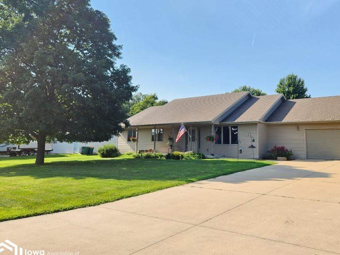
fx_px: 285
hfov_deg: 61.1
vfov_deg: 48.2
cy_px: 114
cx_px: 206
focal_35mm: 29
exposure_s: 1/673
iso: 20
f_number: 1.8
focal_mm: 5.4
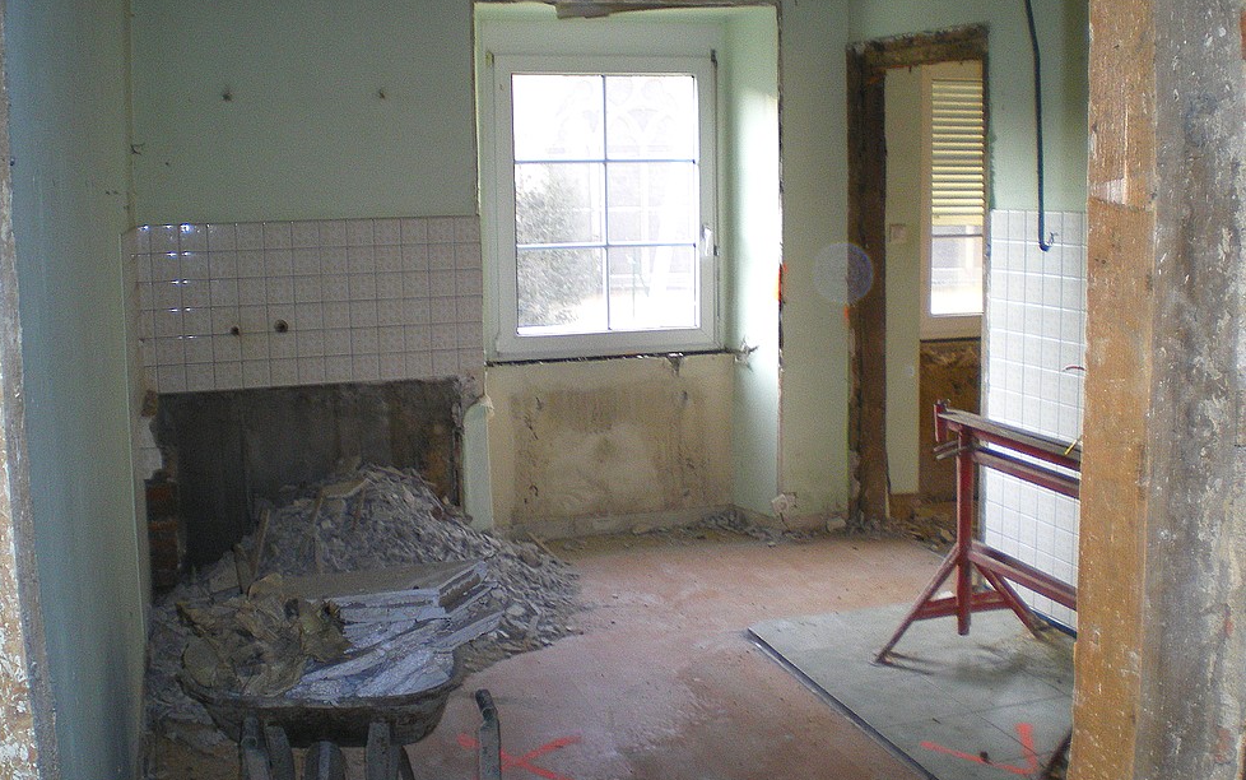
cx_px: 610
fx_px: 1325
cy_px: 367
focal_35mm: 39
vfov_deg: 32.8
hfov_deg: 50.4
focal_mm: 6.3
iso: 200
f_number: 3.1
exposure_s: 1/50
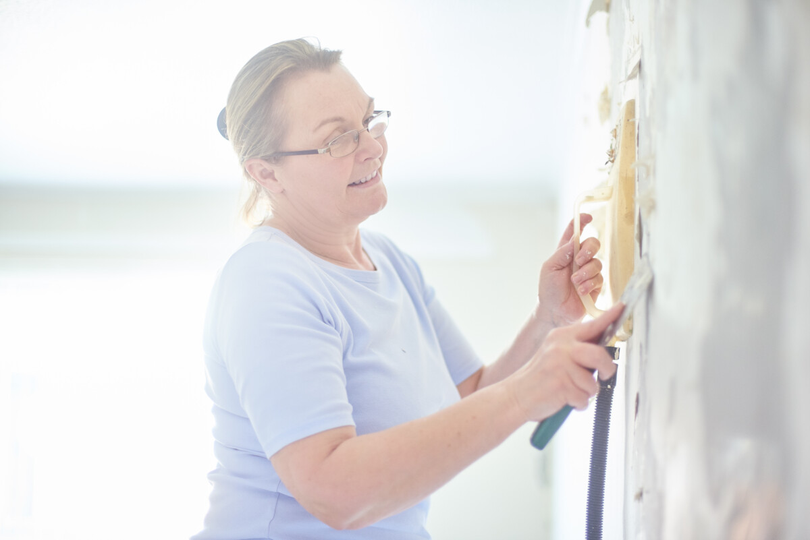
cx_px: 405
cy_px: 270
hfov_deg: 39.6
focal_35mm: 50
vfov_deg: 27.0
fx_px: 1125
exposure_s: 1/160
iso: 1000
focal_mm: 50
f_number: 1.8
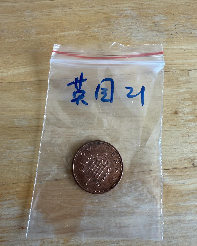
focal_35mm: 26
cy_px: 132
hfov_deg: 54.9
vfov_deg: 66.0
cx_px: 99
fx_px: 190
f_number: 2.2
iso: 40
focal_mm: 2.22
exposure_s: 1/99
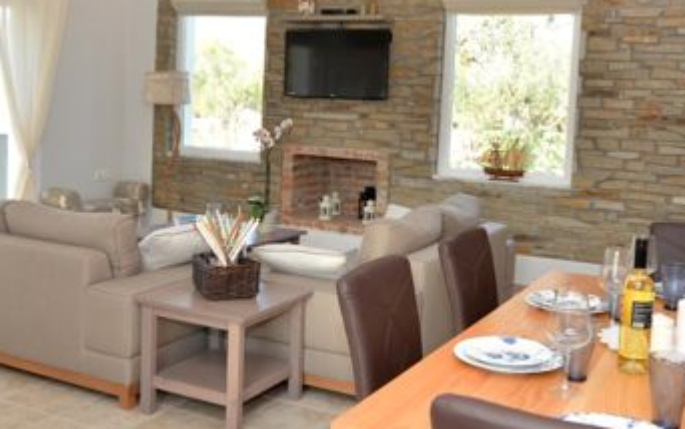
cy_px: 172
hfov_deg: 47.1
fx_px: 784
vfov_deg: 30.5
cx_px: 380
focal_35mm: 42
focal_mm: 20
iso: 125
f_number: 4.5
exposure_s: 1/80
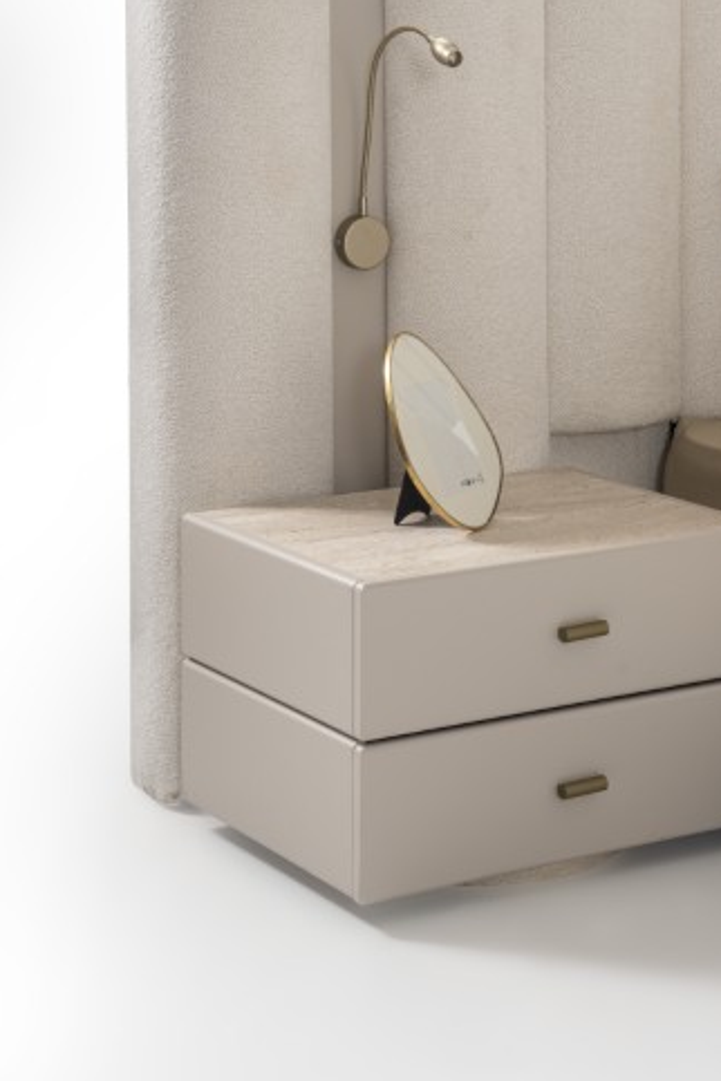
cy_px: 329
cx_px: 535
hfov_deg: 15.0
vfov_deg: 22.3
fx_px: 2734
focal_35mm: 91
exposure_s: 1/100
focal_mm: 61
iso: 100
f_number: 11
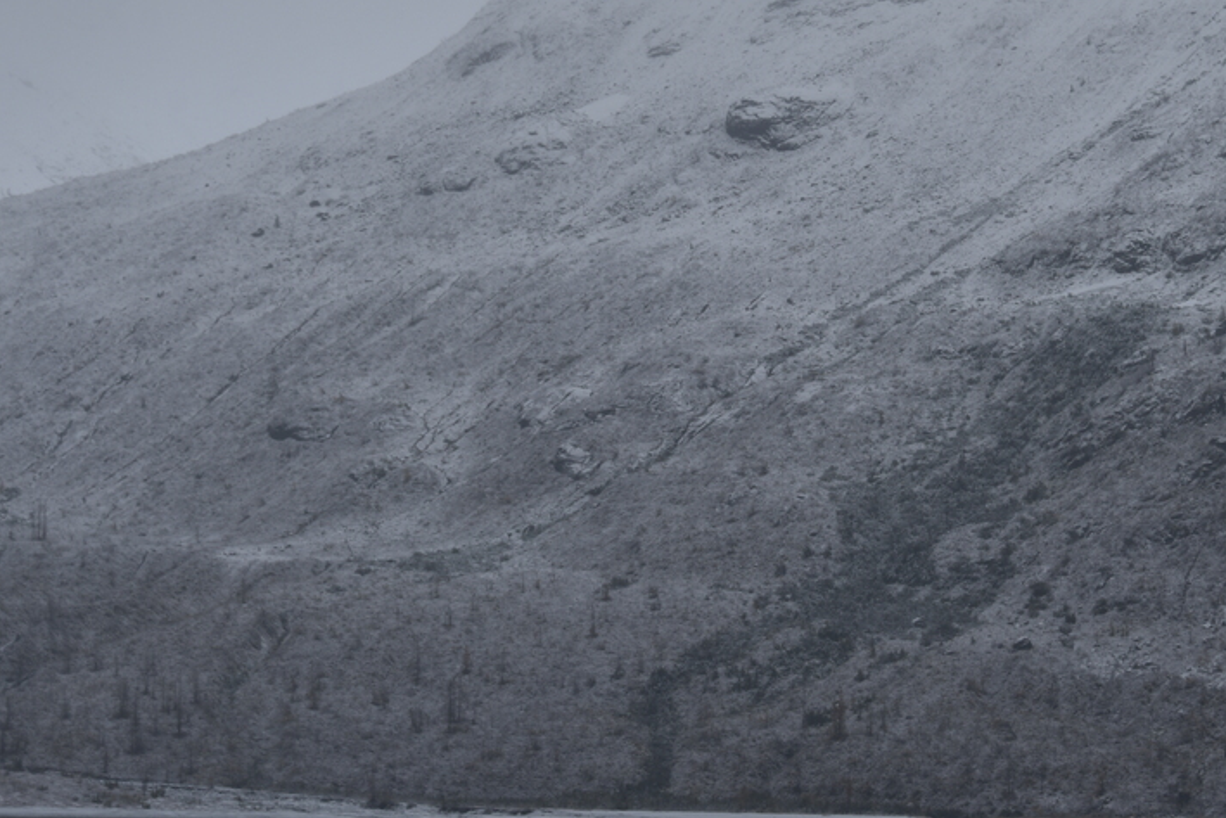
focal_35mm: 177
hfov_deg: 11.6
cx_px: 884
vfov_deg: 7.8
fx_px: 6029
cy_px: 187
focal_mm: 98
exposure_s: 1/200
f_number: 7.1
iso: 100
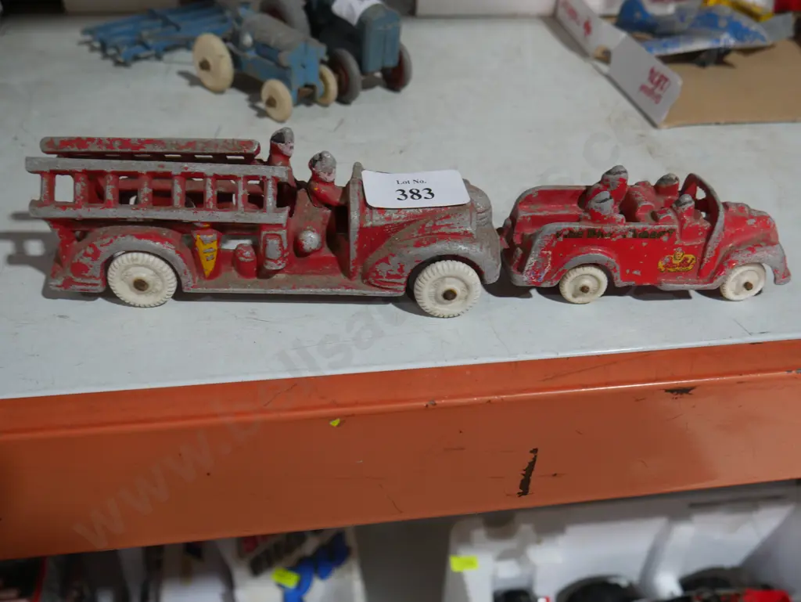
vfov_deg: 39.7
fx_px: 833
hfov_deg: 51.3
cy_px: 301
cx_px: 400
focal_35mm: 36
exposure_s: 1/60
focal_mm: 18
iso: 250
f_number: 4
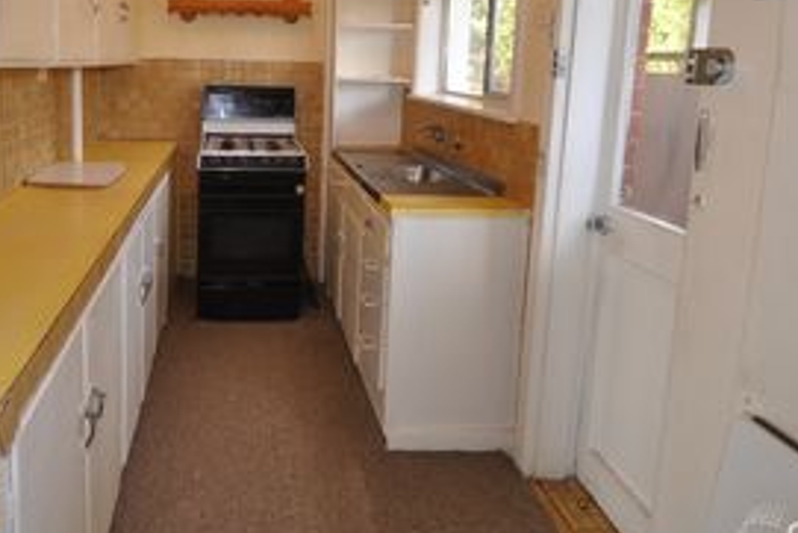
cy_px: 131
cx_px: 280
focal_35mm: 26
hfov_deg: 67.8
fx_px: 577
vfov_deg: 47.7
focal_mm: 10
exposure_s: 1/60
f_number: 4
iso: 500
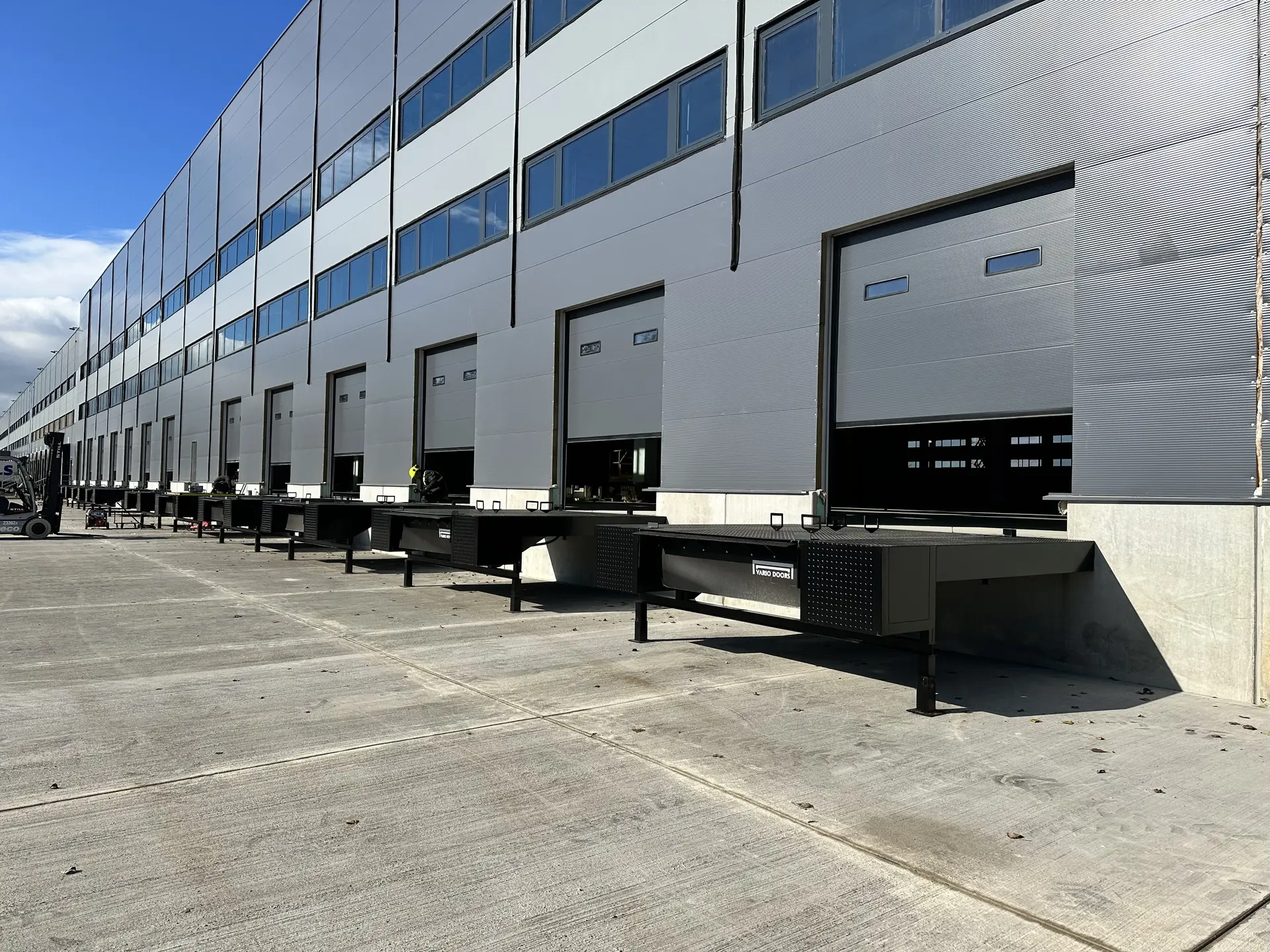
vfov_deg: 56.8
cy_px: 476
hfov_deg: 71.6
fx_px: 881
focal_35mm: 24
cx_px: 635
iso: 80
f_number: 1.78
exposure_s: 1/6211
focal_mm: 6.86
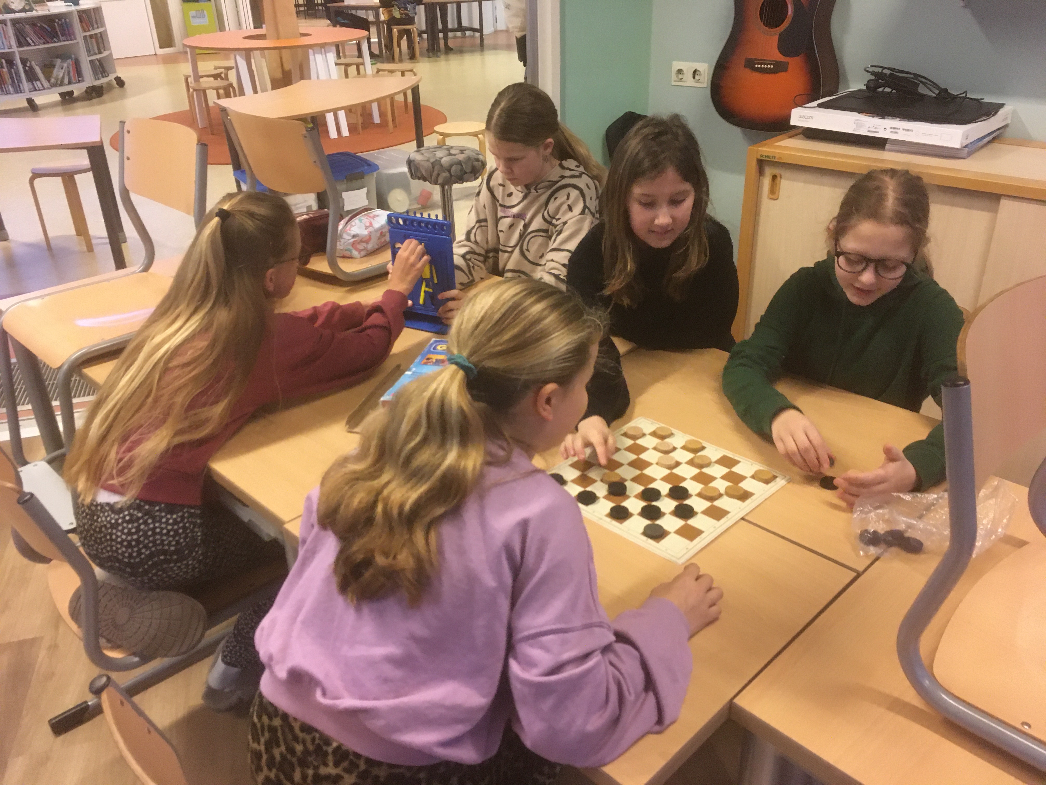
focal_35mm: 29
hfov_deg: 61.7
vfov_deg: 48.2
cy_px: 392
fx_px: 876
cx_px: 523
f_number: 2.2
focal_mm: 4.15
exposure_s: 1/25
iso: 200
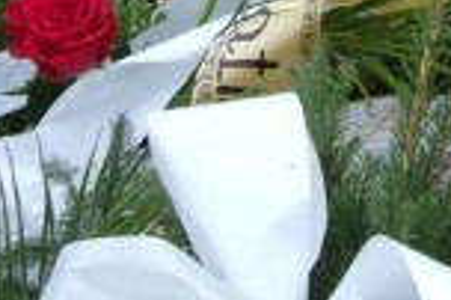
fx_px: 2303
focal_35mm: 184
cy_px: -318
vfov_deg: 7.2
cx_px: 457
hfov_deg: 11.1
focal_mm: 7.6
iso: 80
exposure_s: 1/90
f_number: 3.7
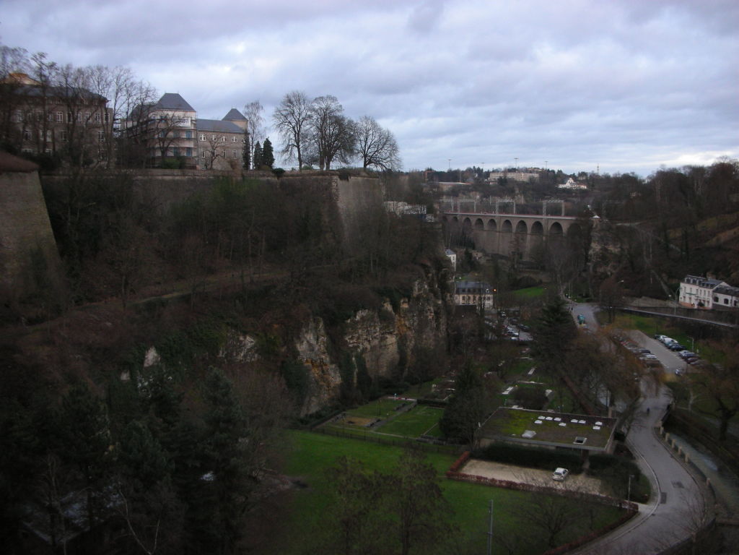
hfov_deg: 52.6
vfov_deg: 40.7
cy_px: 278
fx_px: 747
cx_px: 370
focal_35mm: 35
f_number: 3
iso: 123
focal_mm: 5.8
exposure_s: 1/60.1
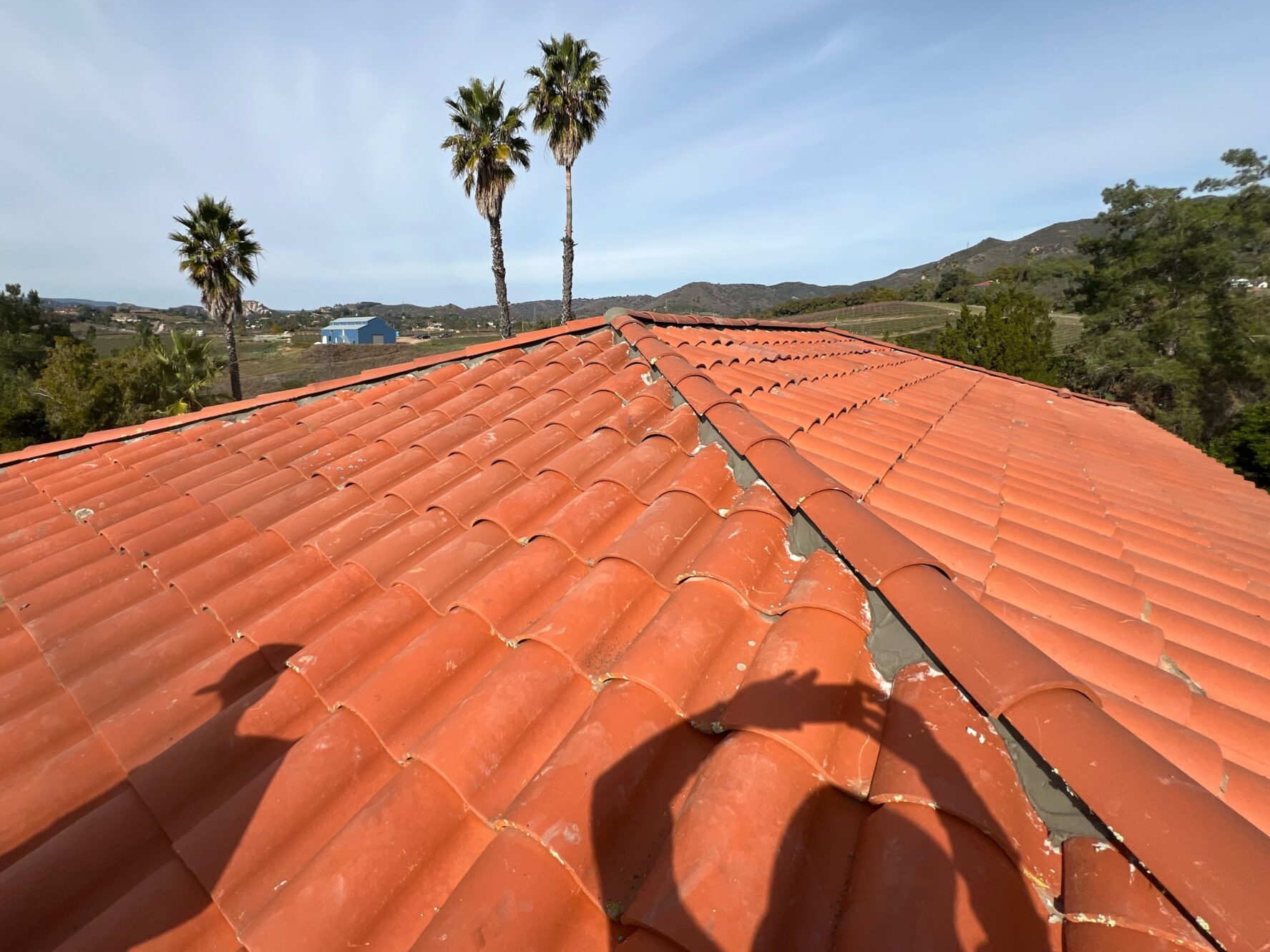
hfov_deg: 97.6
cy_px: 426
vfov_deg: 81.5
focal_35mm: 15
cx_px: 549
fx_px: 550
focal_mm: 1.57
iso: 32
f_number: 1.8
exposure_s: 1/2137
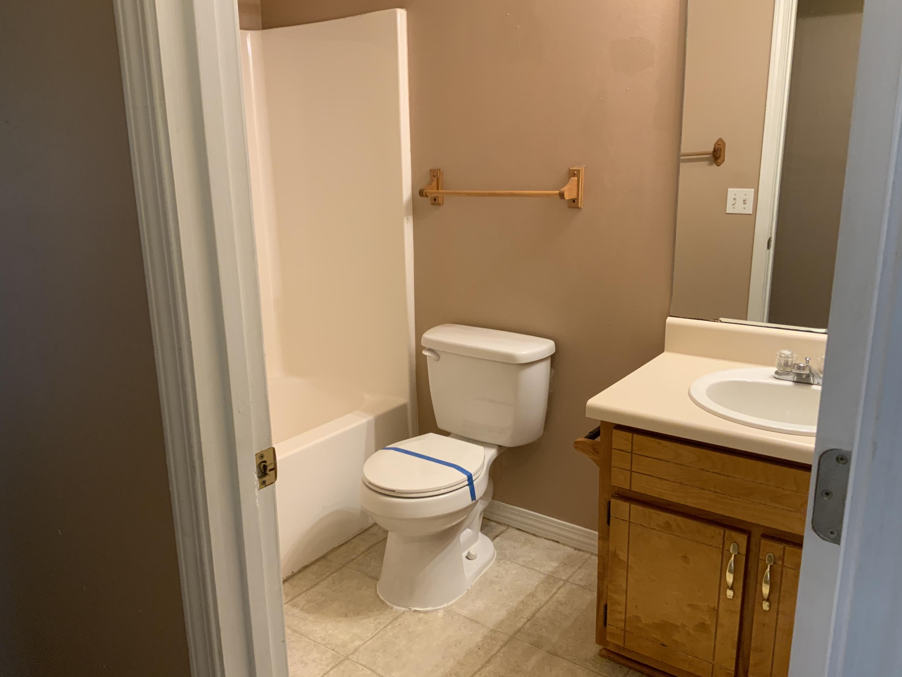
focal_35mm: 29
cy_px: 338
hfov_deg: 61.7
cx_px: 451
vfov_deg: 48.2
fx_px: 756
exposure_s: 1/60
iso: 100
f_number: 1.8
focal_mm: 3
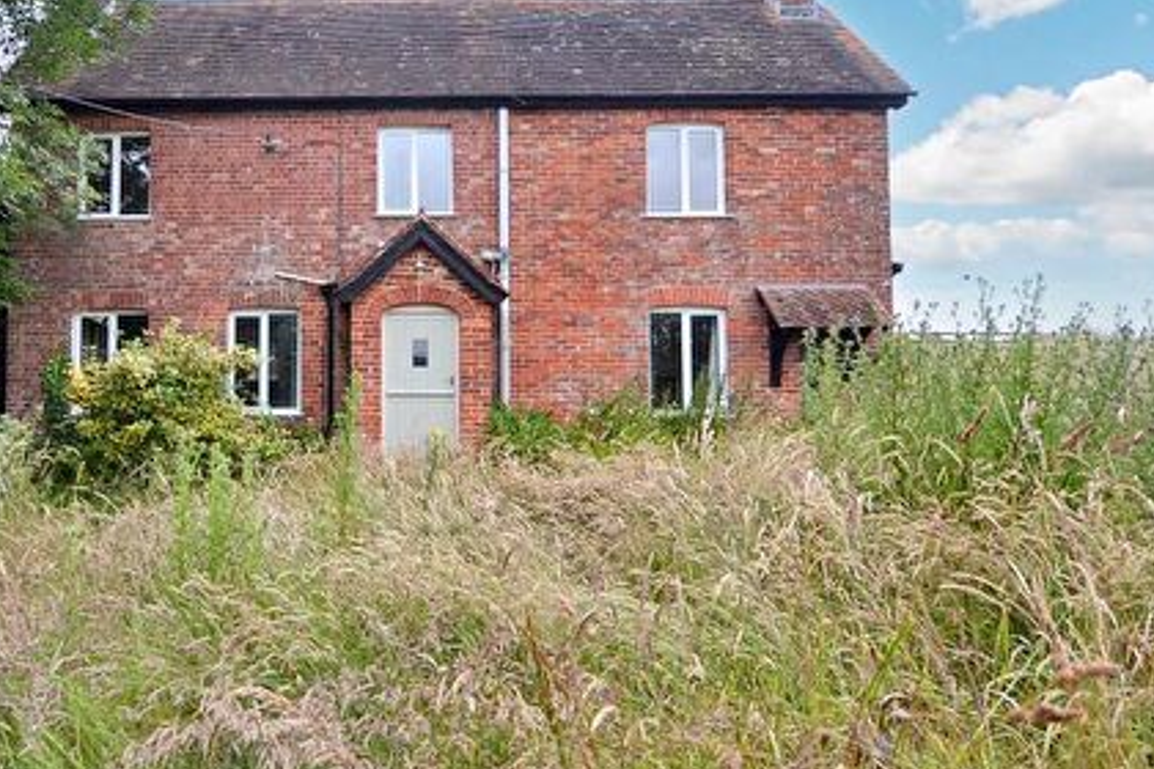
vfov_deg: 51.1
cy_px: 328
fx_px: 801
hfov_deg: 69.4
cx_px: 379
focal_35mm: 25
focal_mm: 10
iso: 360
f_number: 5.6
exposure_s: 1/125
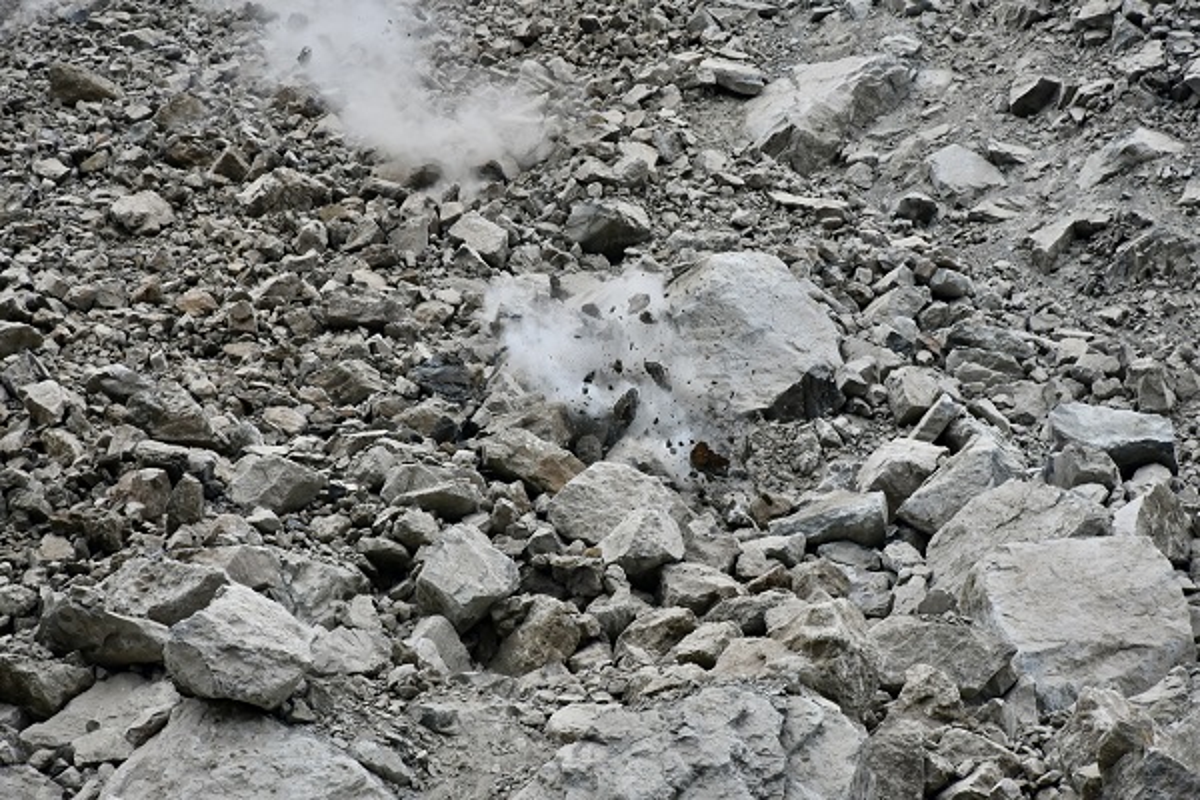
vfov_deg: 9.1
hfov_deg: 13.7
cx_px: 600
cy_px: 400
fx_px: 5000
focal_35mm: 150
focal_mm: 100
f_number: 8
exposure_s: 1/250
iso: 800
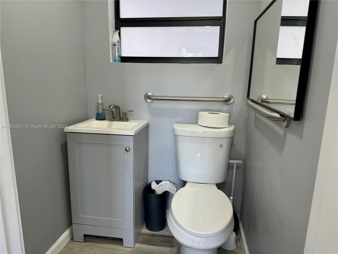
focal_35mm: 24
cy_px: 127
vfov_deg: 56.8
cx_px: 169
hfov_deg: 71.6
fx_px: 234
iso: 100
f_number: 1.78
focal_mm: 6.76
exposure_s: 1/121
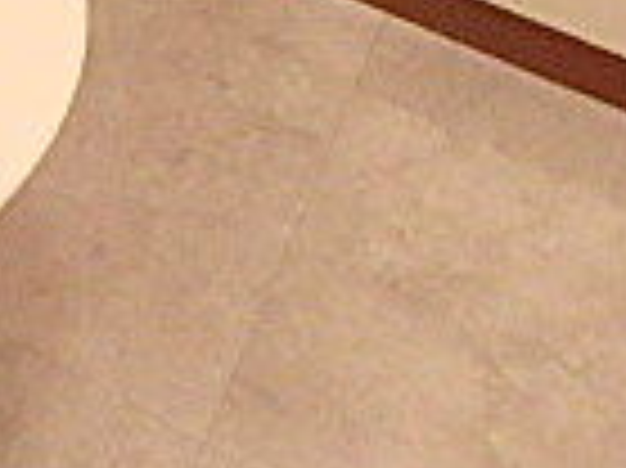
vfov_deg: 13.2
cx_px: -225
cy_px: -454
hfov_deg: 18.6
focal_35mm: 97
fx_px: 1753
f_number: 3.5
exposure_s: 1/20
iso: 800
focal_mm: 3.7
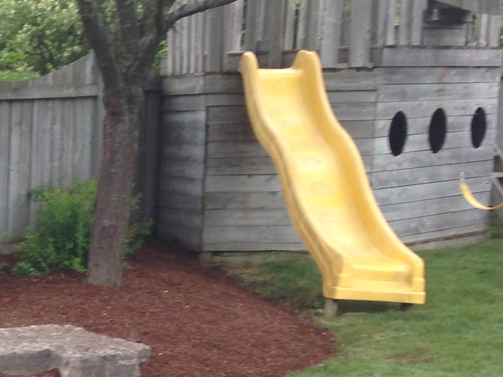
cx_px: -314
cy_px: 312
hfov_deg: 15.8
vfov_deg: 13.3
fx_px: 1613
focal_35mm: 111
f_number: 2.4
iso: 50
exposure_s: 1/188
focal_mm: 4.13
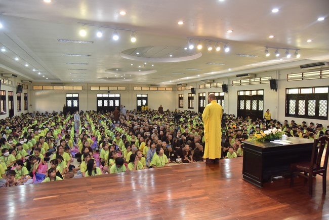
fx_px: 219
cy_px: 110
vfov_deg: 53.2
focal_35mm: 24
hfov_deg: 73.7
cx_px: 164
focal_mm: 24
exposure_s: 1/125
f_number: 5
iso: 2000
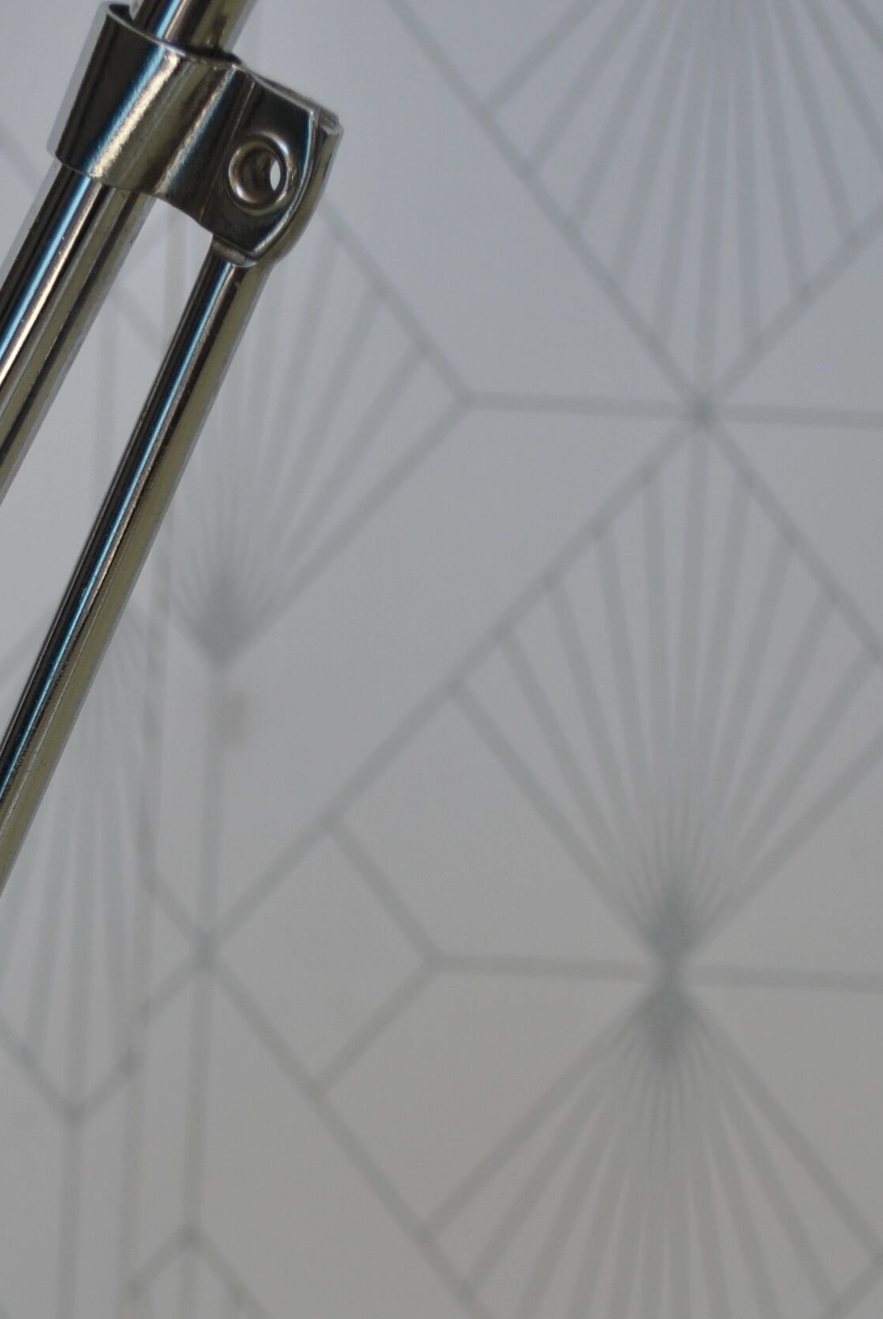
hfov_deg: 11.3
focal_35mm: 121
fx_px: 4445
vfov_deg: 16.7
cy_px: 1086
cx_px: 71
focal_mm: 35
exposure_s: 1/125
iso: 160
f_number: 5.6
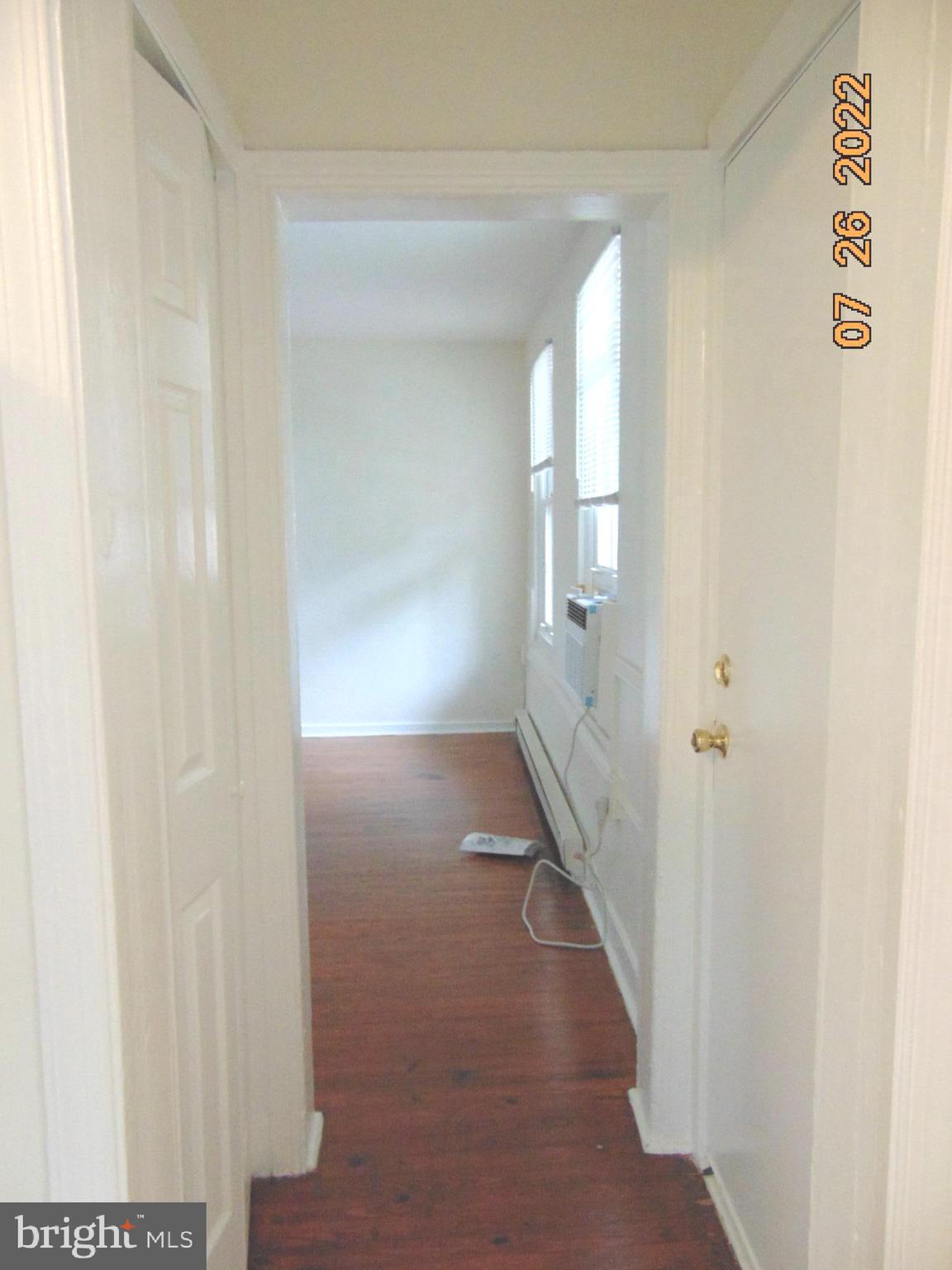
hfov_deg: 54.9
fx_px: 917
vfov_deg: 69.4
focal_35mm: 25
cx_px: 476
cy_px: 635
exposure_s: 1/30
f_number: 3
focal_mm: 4.5
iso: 400
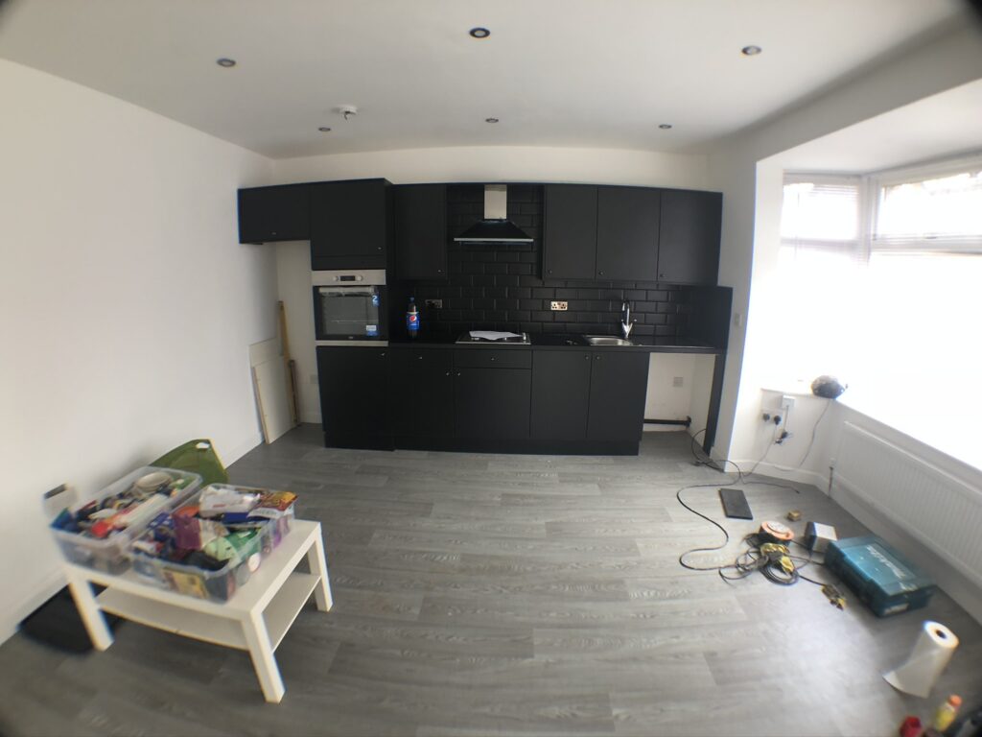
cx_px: 491
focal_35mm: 28
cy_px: 368
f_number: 1.8
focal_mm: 4
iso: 25
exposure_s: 1/40
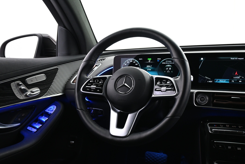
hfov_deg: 58.3
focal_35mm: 32
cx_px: 122
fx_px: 219
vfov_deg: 40.8
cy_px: 82
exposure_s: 1/25
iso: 1600
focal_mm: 21.5
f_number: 4
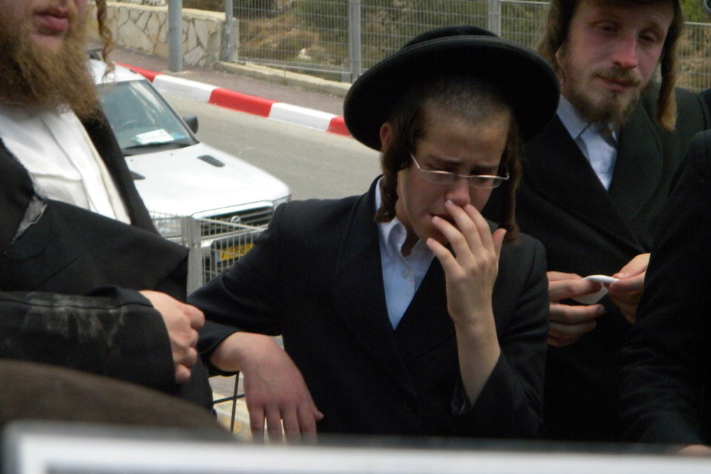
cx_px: 357
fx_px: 2172
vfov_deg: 12.5
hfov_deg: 18.6
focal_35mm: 110
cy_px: 236
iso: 369
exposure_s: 1/825
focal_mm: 19
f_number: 4.7
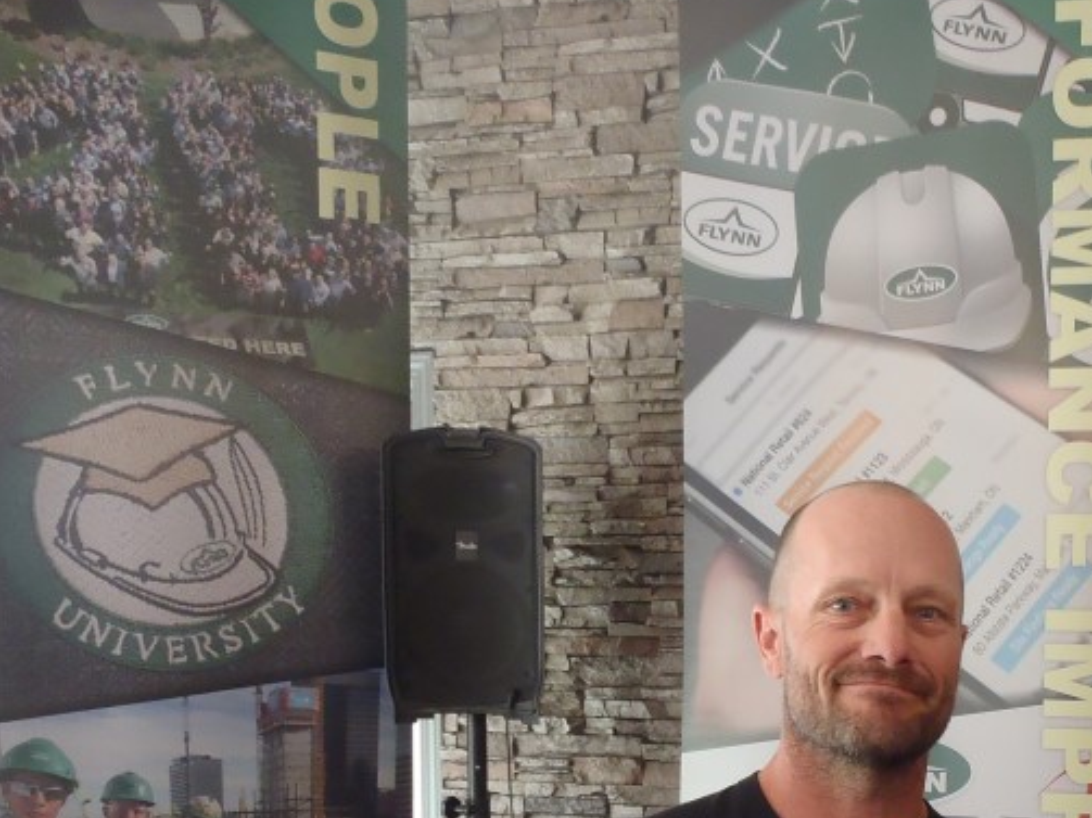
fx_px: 1798
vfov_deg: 24.6
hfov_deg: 31.7
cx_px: 1038
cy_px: 801
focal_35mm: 57
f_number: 3.9
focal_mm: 5
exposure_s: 1/6
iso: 200
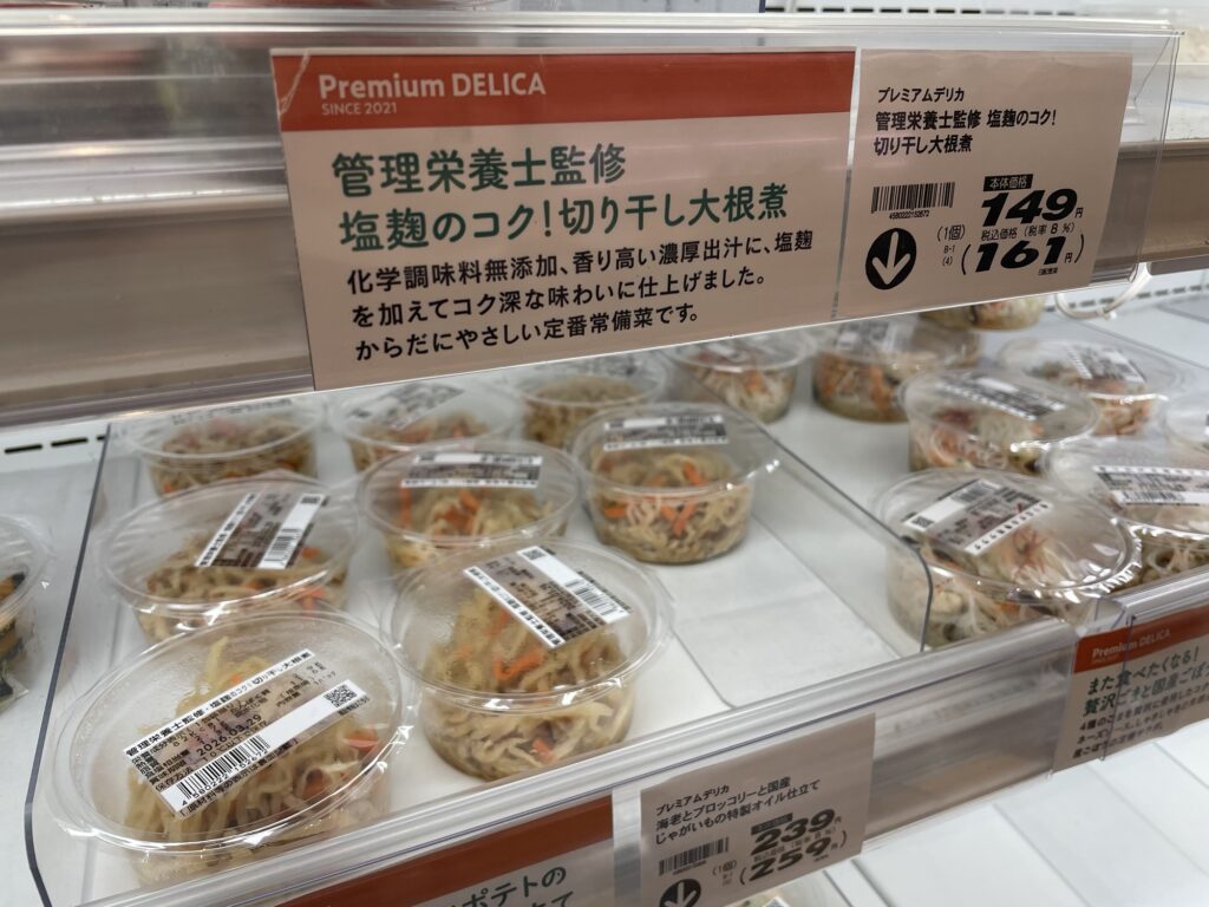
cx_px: 604
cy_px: 454
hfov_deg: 67.3
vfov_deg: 53.1
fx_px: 908
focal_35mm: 26
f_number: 1.6
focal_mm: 4.2
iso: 32
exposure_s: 1/286
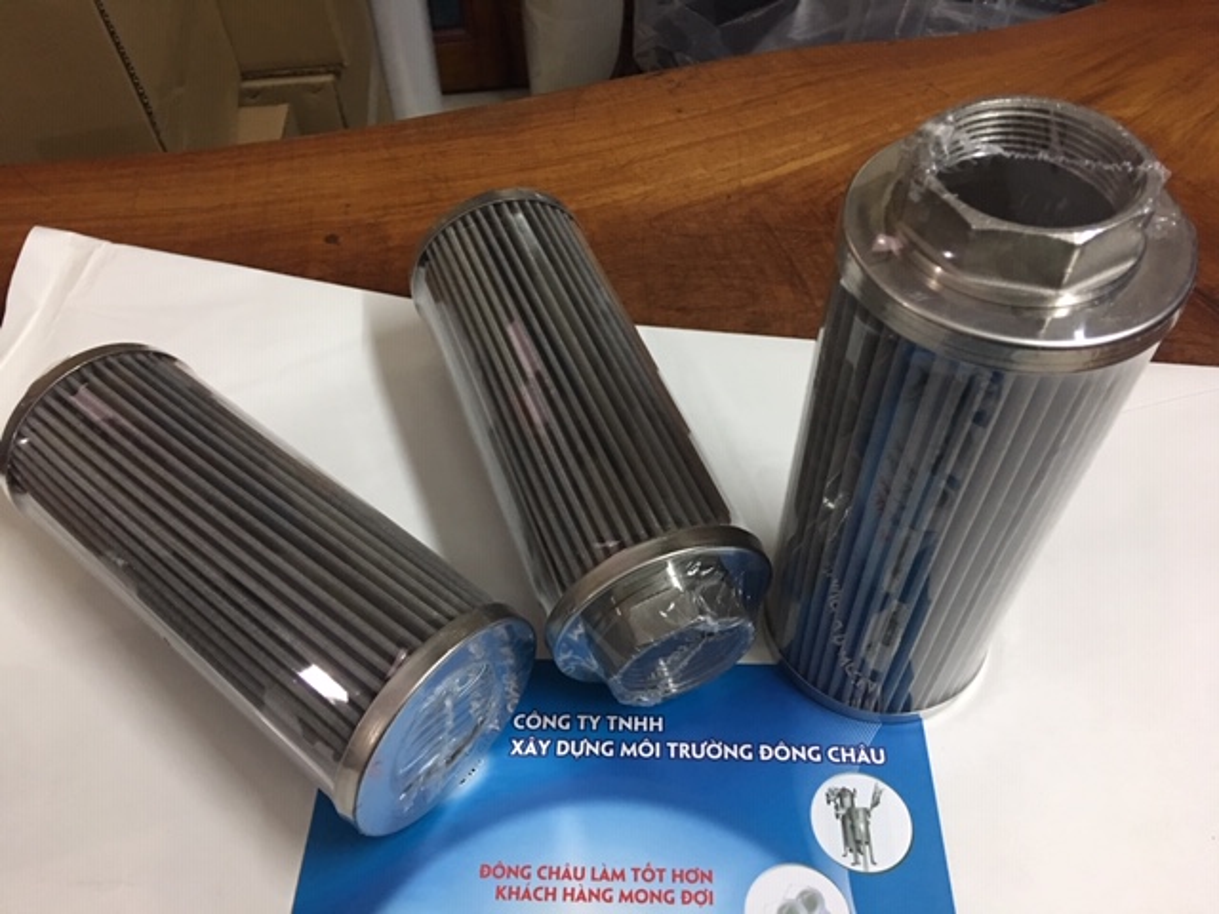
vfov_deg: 48.2
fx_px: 1021
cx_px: 610
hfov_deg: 61.7
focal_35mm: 29
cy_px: 457
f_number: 2.2
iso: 80
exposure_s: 1/10
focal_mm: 4.15
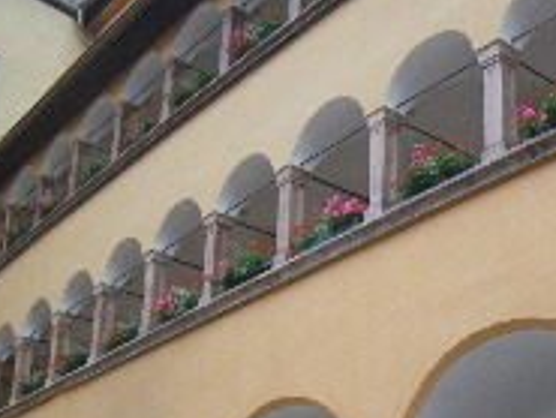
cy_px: 406
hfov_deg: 32.4
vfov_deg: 24.3
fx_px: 932
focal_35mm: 58
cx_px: 439
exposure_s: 1/50
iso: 100
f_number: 3.5
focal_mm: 5
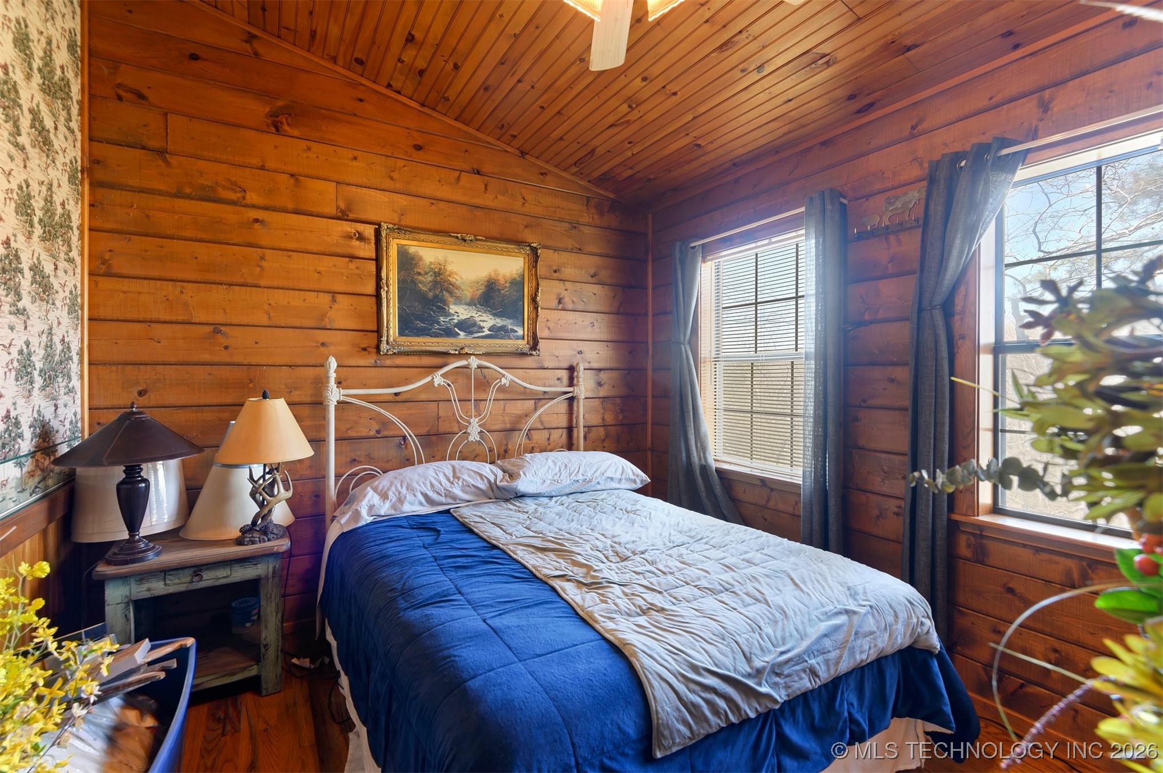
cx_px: 582
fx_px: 516
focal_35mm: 16
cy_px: 386
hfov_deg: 96.8
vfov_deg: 73.6
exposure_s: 2
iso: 200
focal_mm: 16
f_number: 7.1
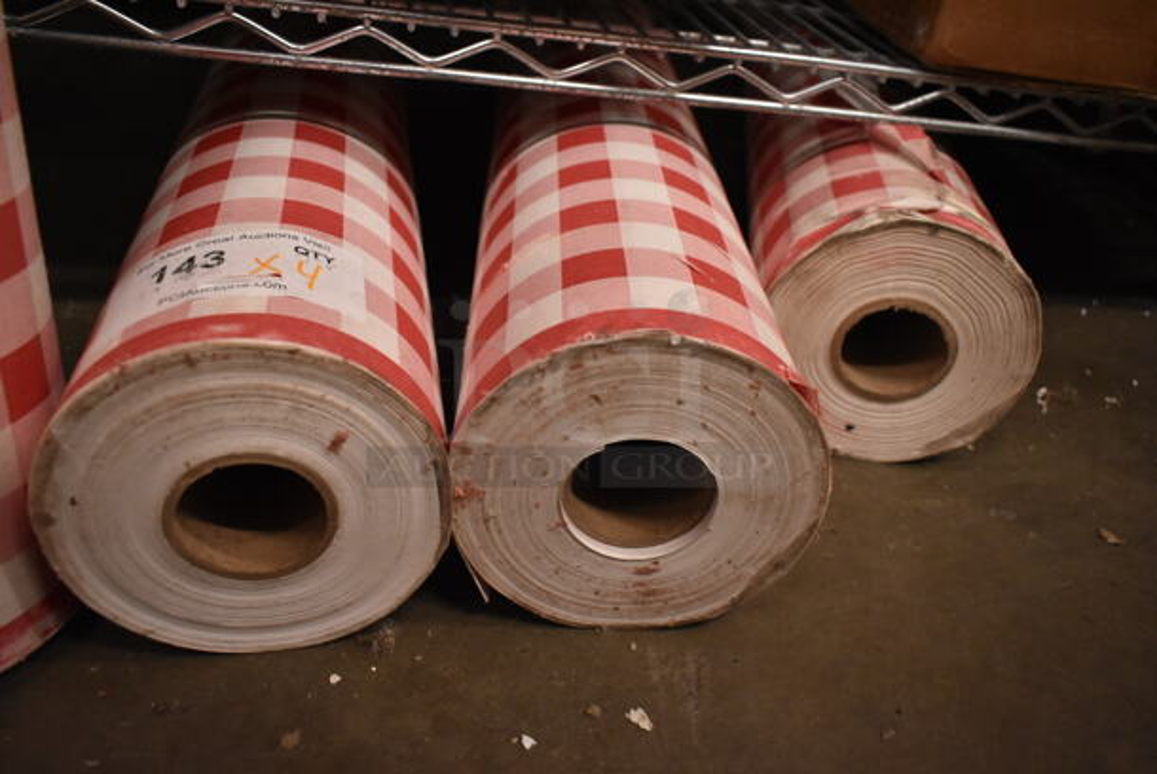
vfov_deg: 43.7
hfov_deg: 61.9
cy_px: 387
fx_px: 965
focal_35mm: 30
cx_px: 578
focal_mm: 20
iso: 2200
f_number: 3.5
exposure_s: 1/125
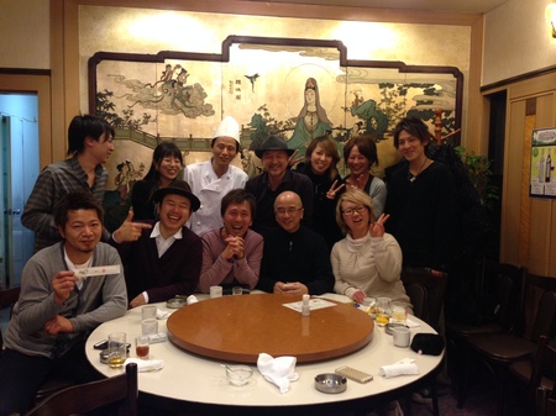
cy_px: 208
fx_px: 530
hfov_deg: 55.4
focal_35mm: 33
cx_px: 278
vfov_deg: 42.9
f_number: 2.4
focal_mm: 4.12
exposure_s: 1/20
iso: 160
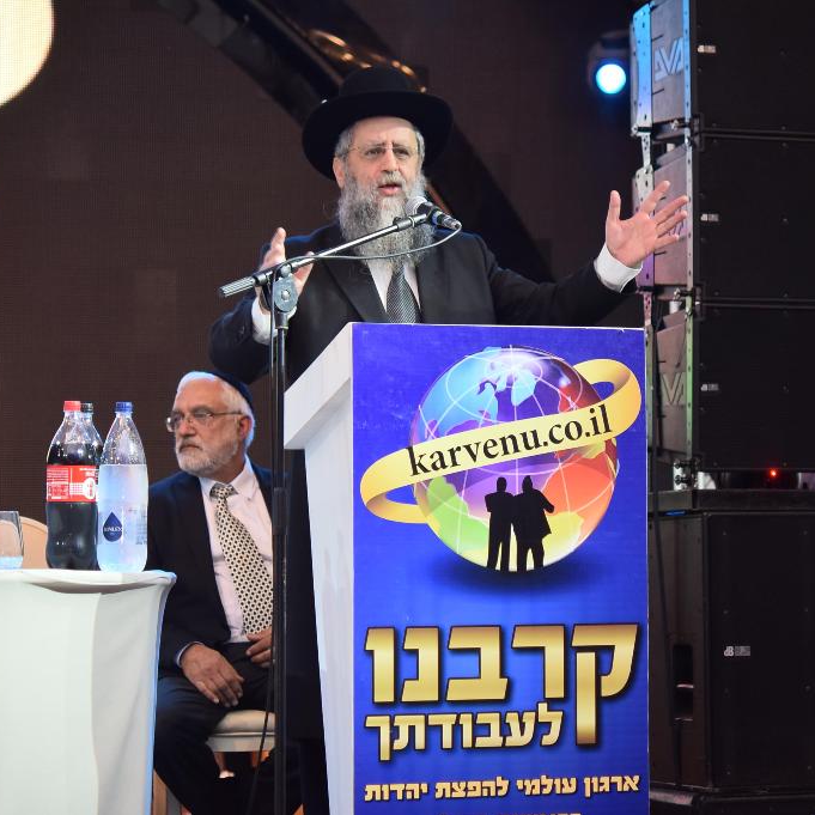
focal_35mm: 115
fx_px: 3063
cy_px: 408
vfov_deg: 15.2
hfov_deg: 15.1
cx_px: 501
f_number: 2.8
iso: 640
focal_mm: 60
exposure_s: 1/200
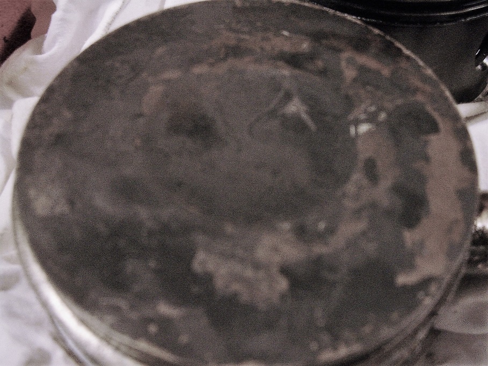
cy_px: 183
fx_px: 536
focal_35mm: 38
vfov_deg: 37.7
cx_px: 244
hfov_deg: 49.0
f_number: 2.8
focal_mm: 6.3
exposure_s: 1/60
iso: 200
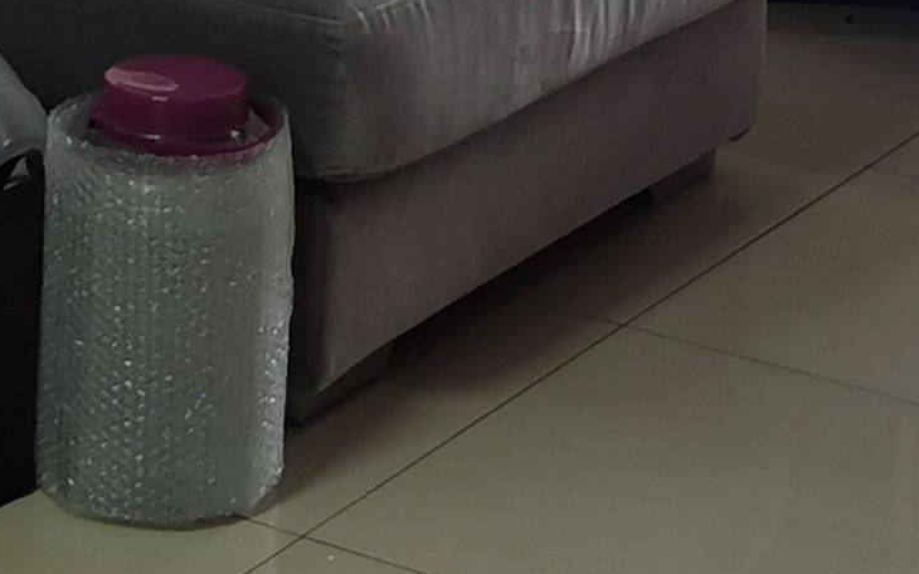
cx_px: 245
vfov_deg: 7.5
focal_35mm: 159
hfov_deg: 13.1
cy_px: -983
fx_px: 3982
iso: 100
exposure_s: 1/50
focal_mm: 5.58
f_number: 1.8
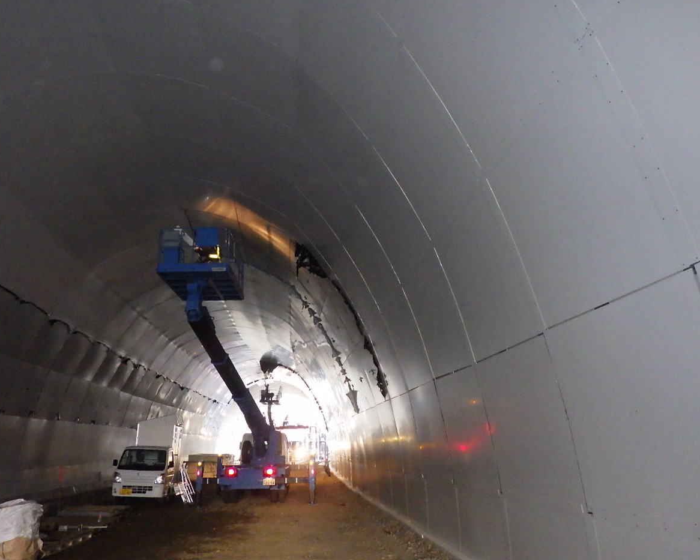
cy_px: 282
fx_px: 622
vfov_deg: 48.5
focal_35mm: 30
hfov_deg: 58.7
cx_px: 328
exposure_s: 1/60
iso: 1600
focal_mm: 5
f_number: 3.5
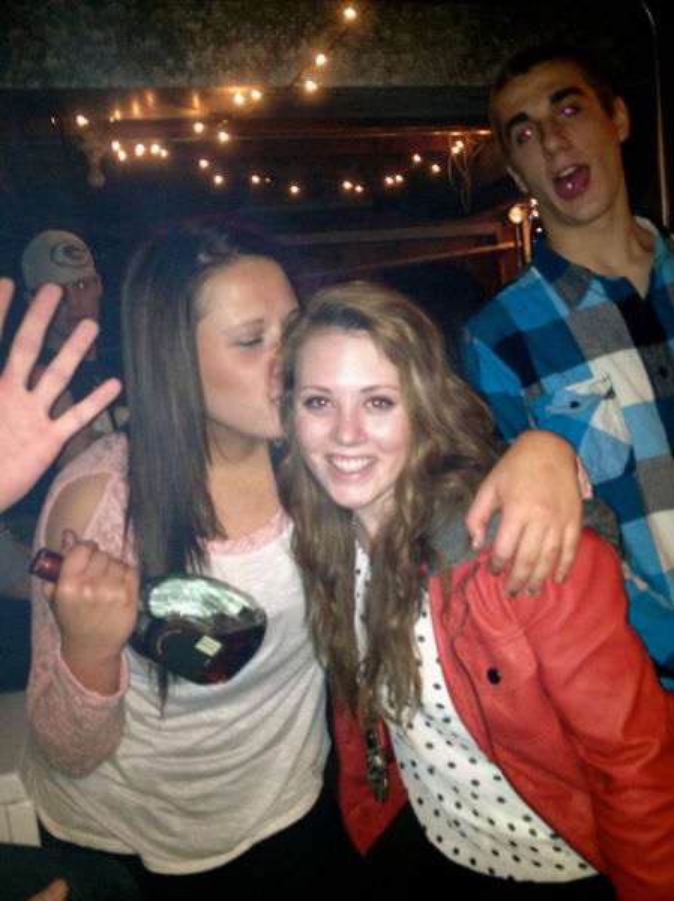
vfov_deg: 52.7
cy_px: 450
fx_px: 910
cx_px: 337
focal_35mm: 35
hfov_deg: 40.6
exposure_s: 1/16
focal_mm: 4.28
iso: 200
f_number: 2.4
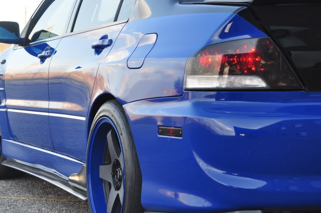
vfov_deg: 12.9
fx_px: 944
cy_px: 94
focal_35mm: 106
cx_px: 132
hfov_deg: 19.3
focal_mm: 52
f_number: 8
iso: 320
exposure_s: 1/60
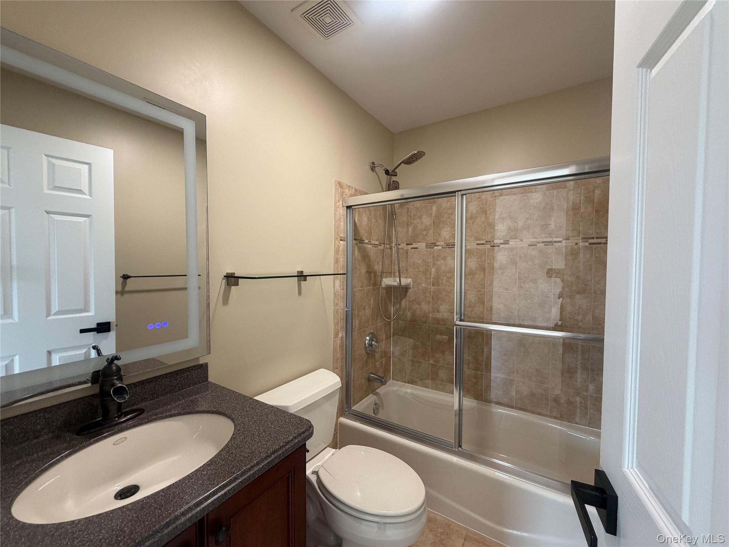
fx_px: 295
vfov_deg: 85.7
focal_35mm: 14
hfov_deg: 102.1
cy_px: 274
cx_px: 364
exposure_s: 1/60
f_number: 2.2
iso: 250
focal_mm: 2.22
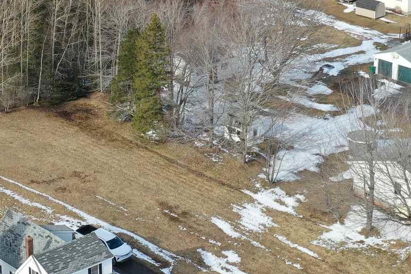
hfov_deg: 20.6
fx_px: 1130
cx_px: 174
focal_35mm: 99
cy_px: 28
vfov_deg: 13.7
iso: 100
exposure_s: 1/320
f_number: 5
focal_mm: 10.26
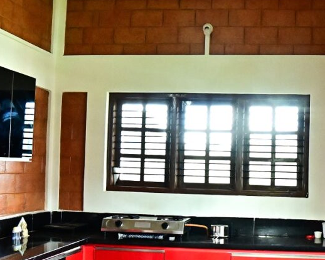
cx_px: 255
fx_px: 500
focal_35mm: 52
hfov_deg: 35.0
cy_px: 160
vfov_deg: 29.0
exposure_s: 1/160
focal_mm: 14
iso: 5000
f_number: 4.5
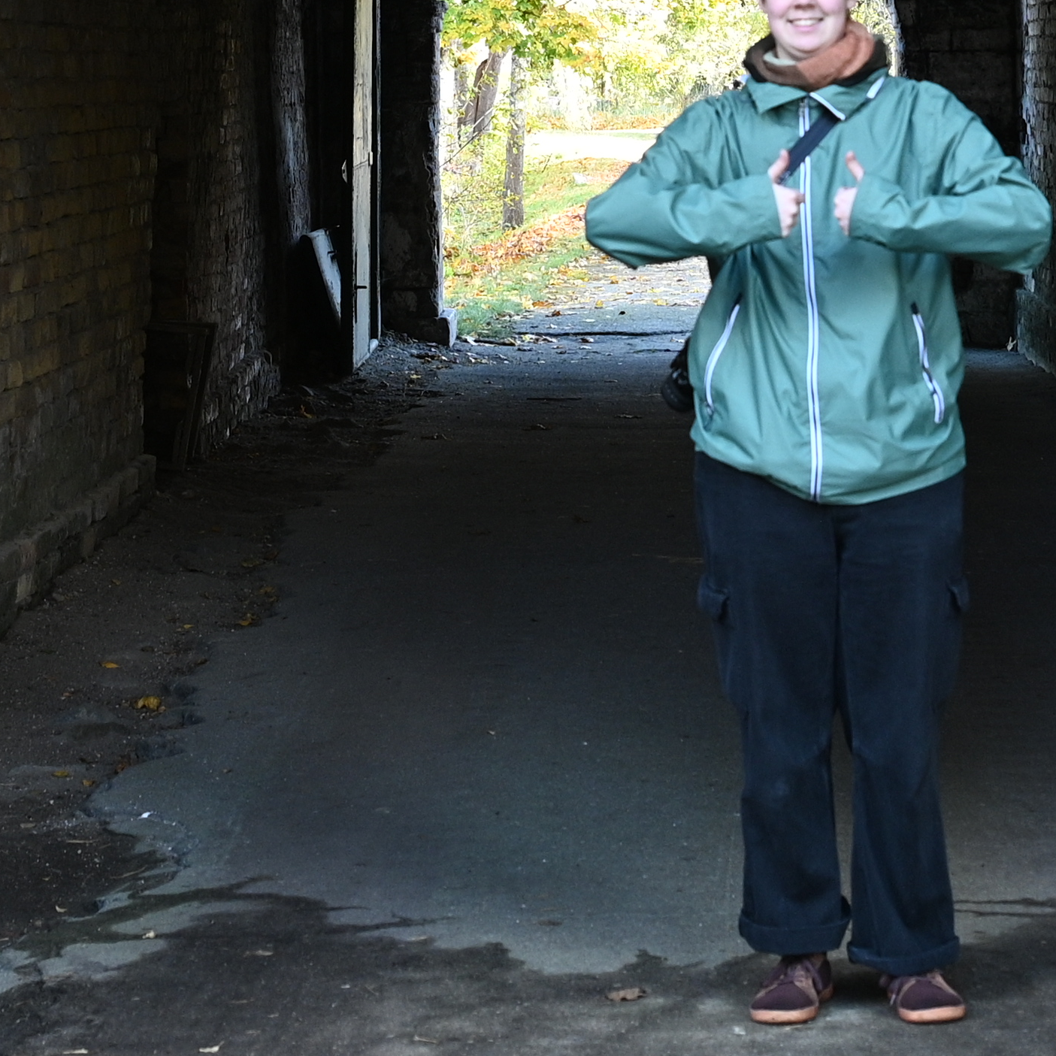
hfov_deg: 14.9
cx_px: 634
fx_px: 4038
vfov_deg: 14.6
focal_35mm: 117
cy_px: -104
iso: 500
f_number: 4
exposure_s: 1/100
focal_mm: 32
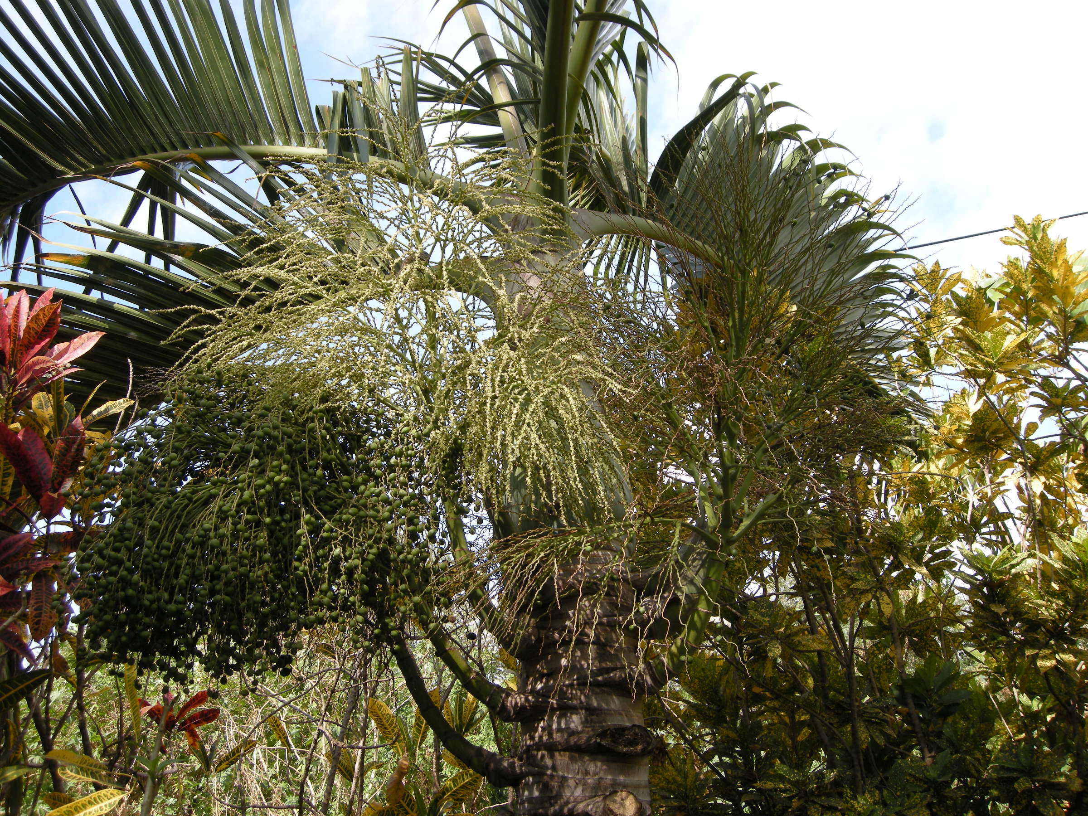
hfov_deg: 52.6
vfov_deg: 40.7
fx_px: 1100
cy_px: 408
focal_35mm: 35
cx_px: 544
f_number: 4.3
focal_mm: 7.5
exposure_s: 1/129
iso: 64
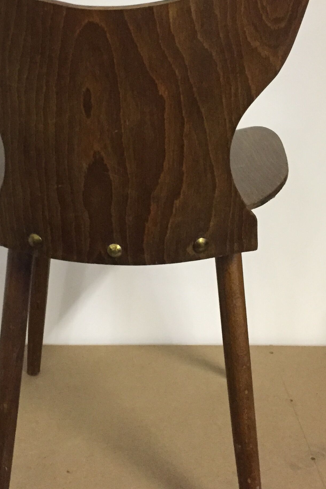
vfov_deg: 36.6
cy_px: 180
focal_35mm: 54
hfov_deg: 25.0
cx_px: 117
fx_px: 734
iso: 400
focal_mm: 4.15
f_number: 2.2
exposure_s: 1/17
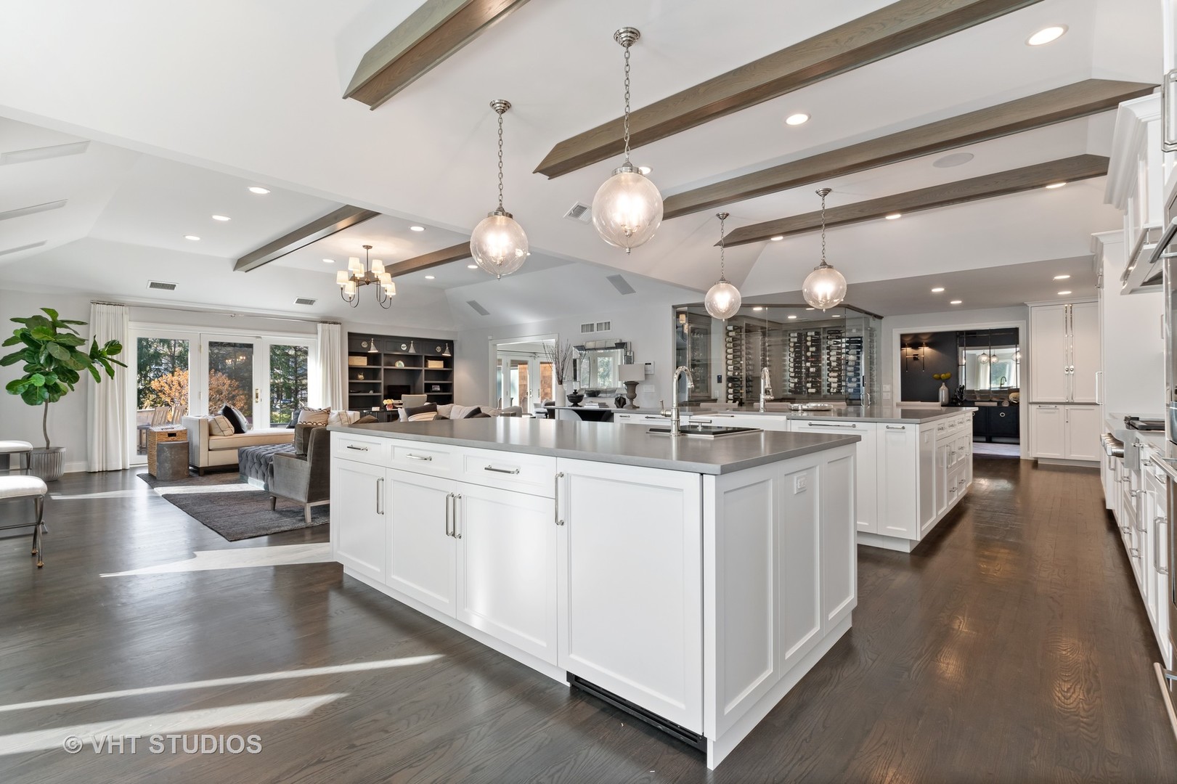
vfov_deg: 77.3
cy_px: 392
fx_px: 490
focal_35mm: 15
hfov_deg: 100.4
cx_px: 588
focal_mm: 10
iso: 200
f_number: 8
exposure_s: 1/6
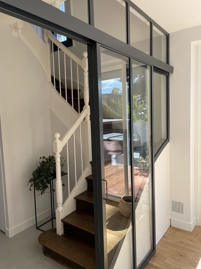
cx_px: 100
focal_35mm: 26
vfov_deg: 67.3
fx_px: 201
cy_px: 134
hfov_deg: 53.1
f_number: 1.6
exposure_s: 1/213
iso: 32
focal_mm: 4.2
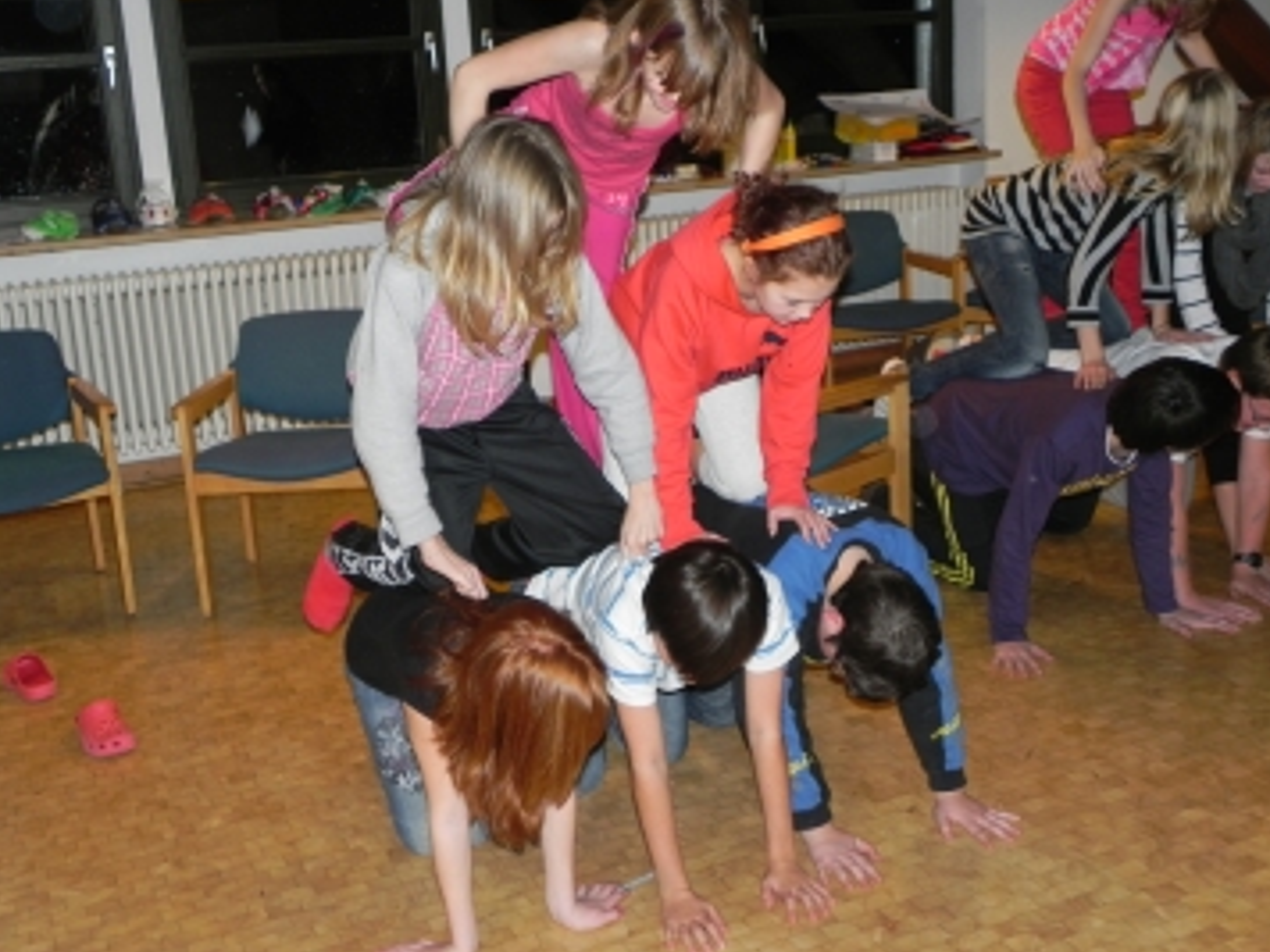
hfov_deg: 44.8
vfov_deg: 34.3
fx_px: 1541
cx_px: 633
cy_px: 467
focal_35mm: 42
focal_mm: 7.3
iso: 200
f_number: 3.2
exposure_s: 1/30
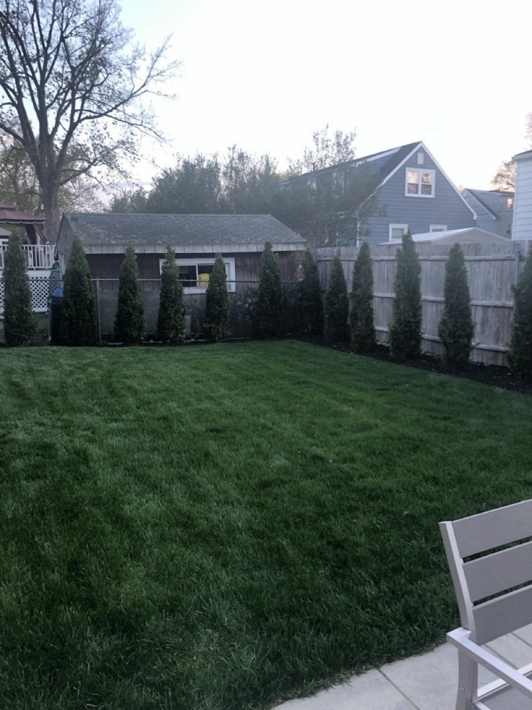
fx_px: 574
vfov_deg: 63.4
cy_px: 355
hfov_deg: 49.7
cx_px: 266
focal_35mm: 28
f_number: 1.8
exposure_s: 1/60
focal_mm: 4
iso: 160
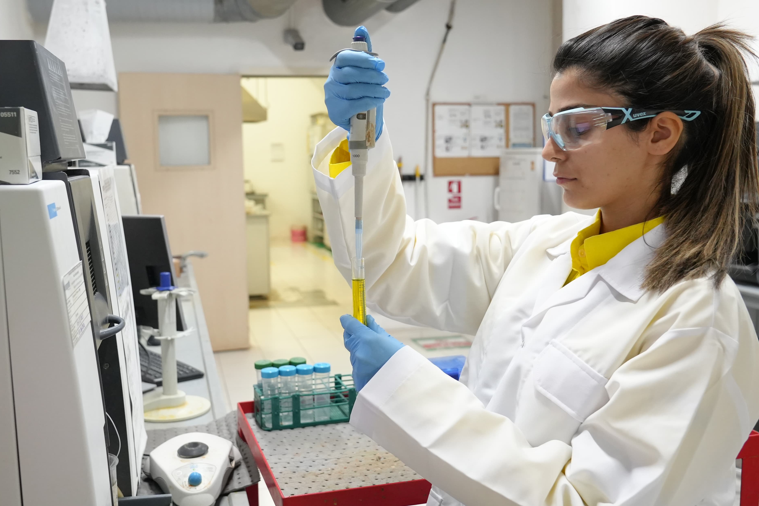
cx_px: 369
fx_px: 780
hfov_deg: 51.9
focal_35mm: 37
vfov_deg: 35.9
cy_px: 247
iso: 2500
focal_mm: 24
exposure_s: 1/160
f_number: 4
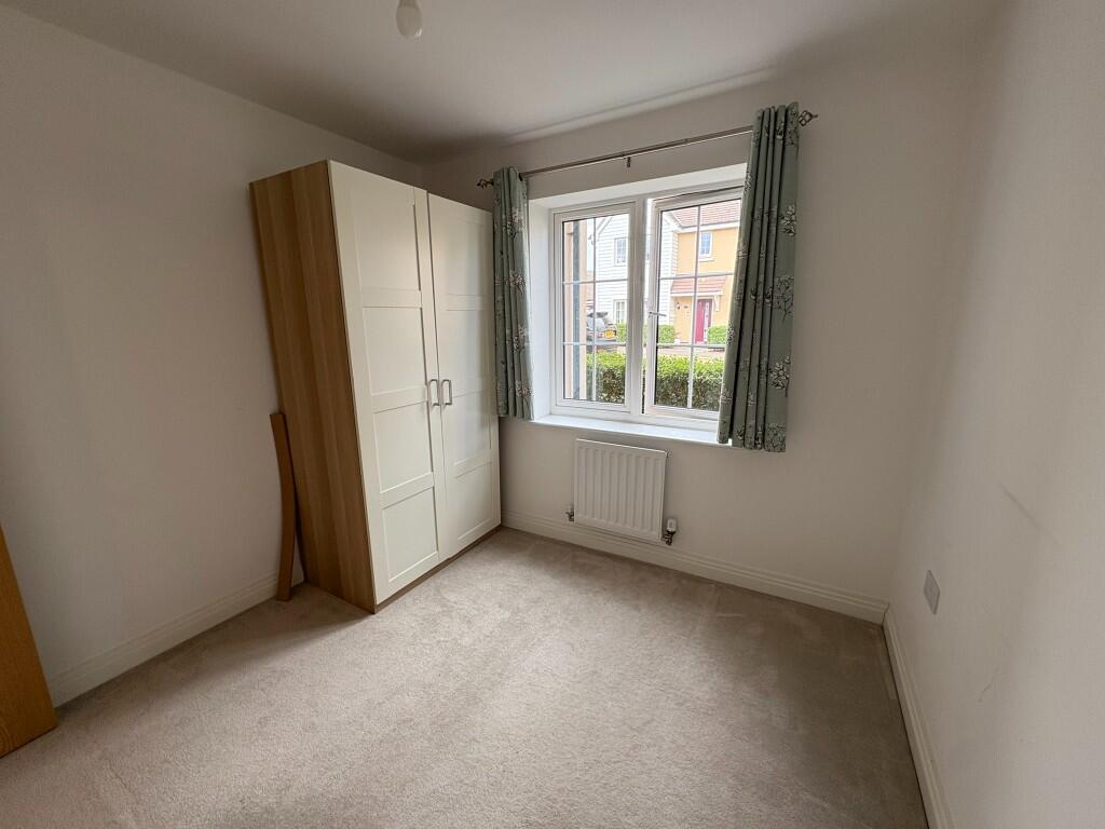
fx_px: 447
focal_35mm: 14
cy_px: 414
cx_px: 552
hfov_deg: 102.1
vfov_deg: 85.7
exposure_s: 1/99
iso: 160
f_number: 2.2
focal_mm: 2.22
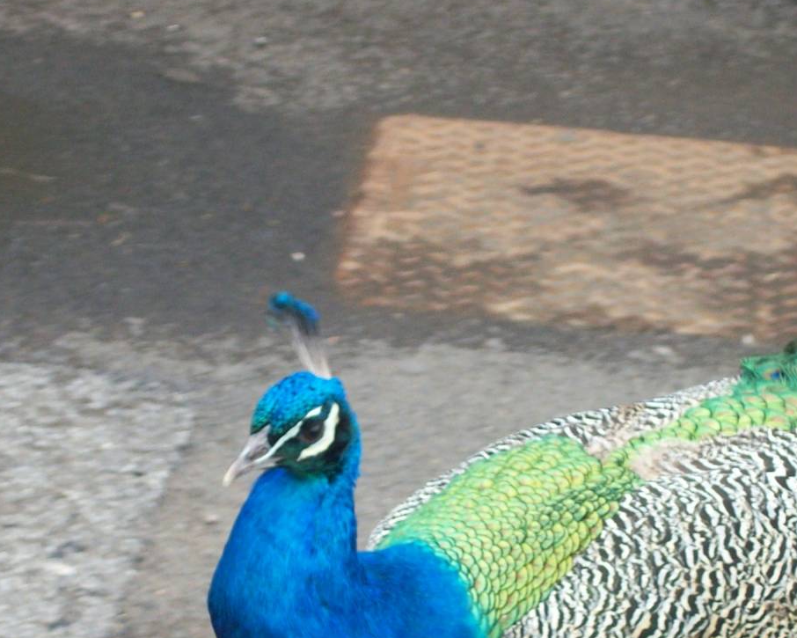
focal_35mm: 150
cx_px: 428
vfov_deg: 10.3
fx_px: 3539
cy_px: 500
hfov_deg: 12.8
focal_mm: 14.3
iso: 117
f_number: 4.3
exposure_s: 1/112
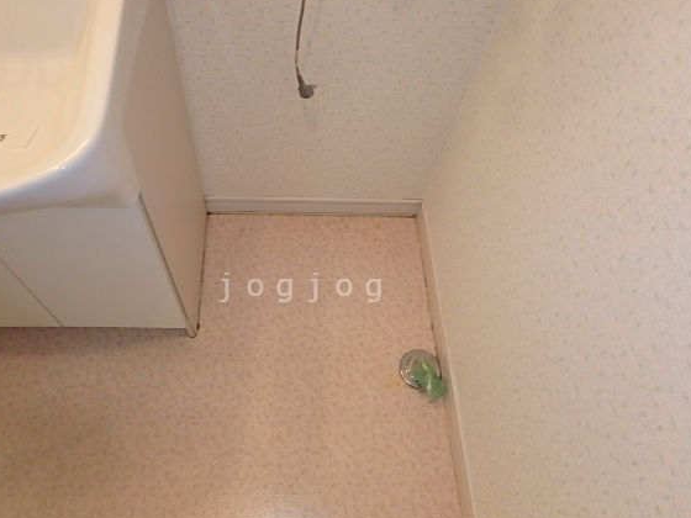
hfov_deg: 71.3
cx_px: 304
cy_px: 287
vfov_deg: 56.7
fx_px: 479
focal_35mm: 24
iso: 200
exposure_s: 1/30
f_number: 3.5
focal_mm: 3.7
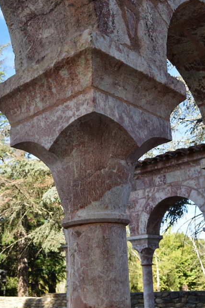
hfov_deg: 27.5
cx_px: 101
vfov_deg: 40.3
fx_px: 418
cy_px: 165
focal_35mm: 49
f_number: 8
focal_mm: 30
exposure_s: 1/250
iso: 280
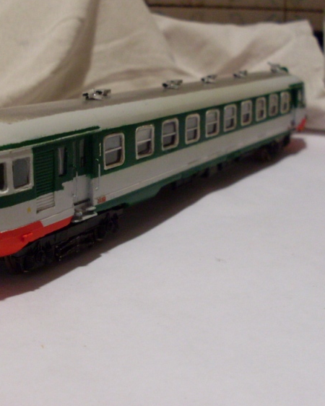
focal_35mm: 54
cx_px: 150
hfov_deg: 28.1
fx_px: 649
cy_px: 186
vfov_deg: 34.7
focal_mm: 6.3
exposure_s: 1/15
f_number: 2.8
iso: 200
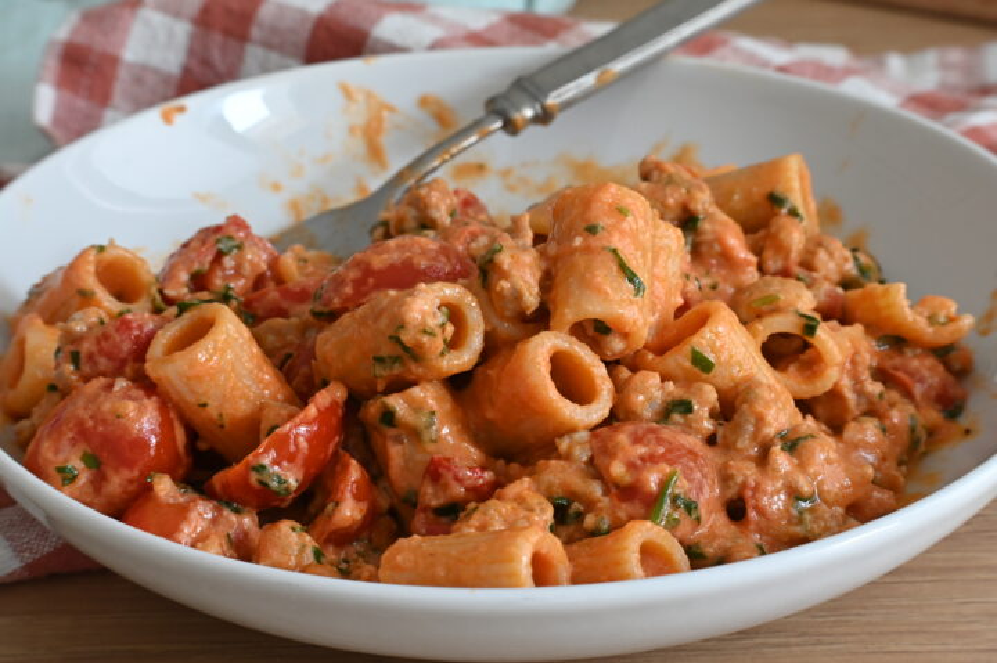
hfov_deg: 20.0
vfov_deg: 13.4
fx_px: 2823
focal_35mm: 102
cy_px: 332
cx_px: 498
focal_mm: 68
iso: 640
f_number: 13
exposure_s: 1/8
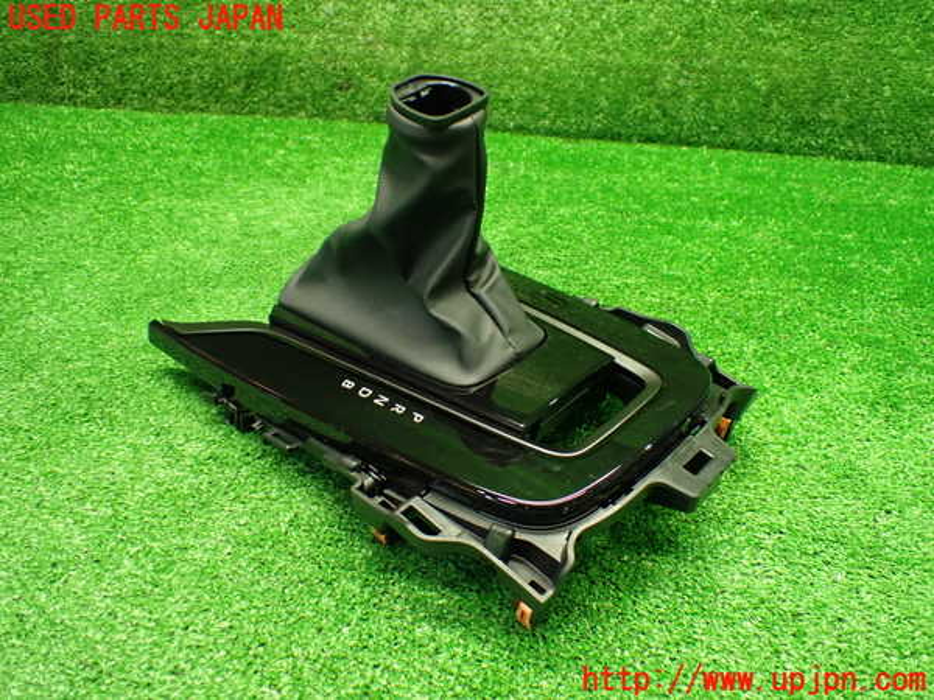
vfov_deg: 46.8
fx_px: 809
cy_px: 350
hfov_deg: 60.0
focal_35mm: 30
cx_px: 467
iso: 800
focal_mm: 5.4
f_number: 2.3
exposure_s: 1/60
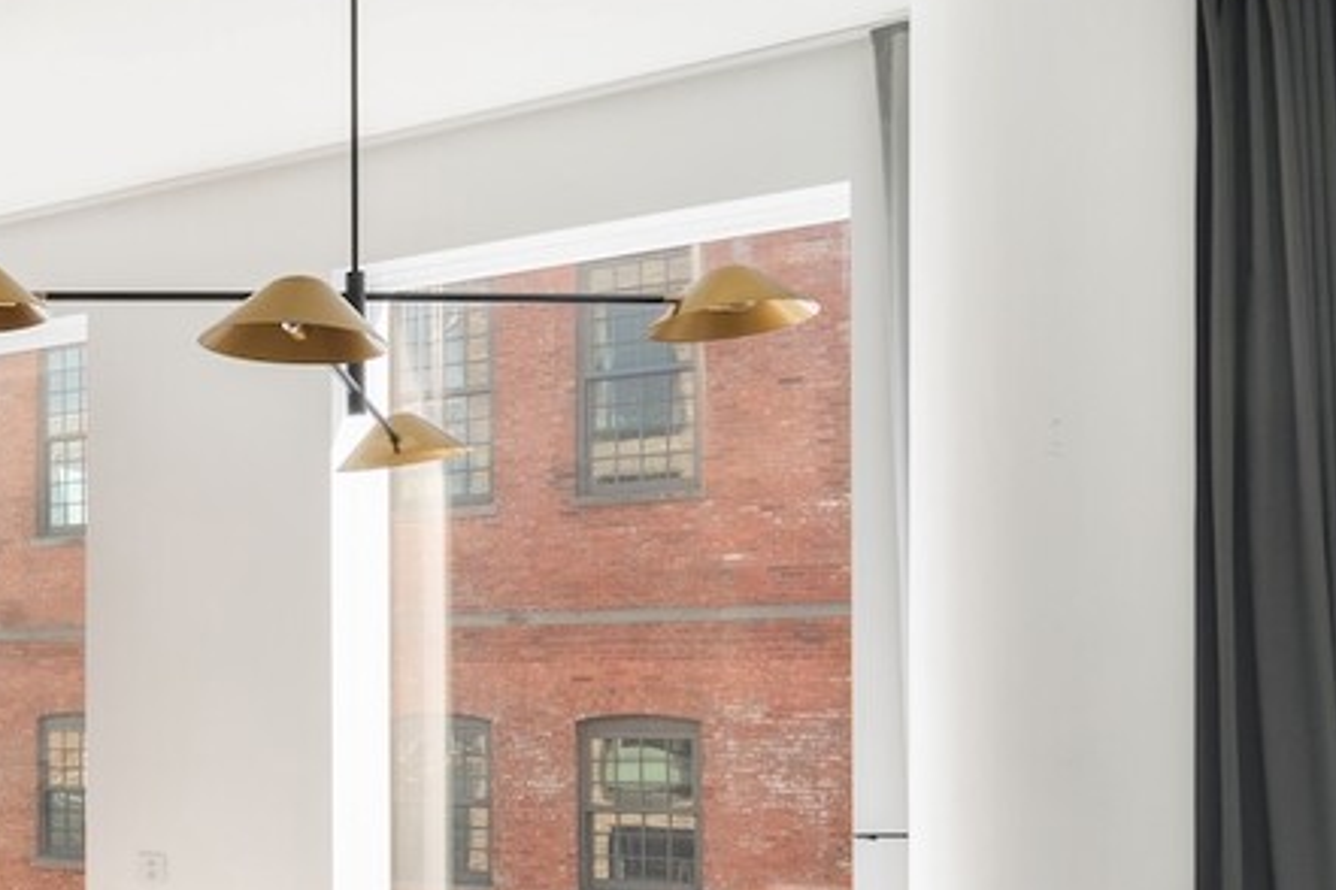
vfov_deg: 26.1
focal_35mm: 51
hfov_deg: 29.5
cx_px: -488
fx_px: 1893
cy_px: 693
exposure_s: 1/4
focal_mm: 15
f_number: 11
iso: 400
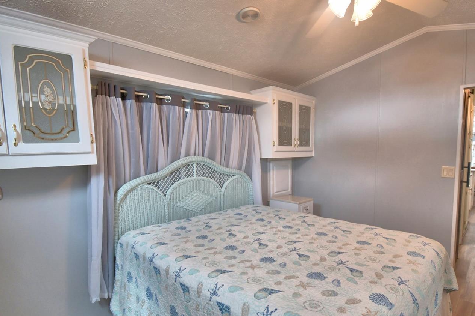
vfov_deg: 64.4
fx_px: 251
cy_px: 176
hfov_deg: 86.2
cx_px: 276
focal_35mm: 19
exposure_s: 1/40
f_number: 4.5
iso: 400
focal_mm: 10
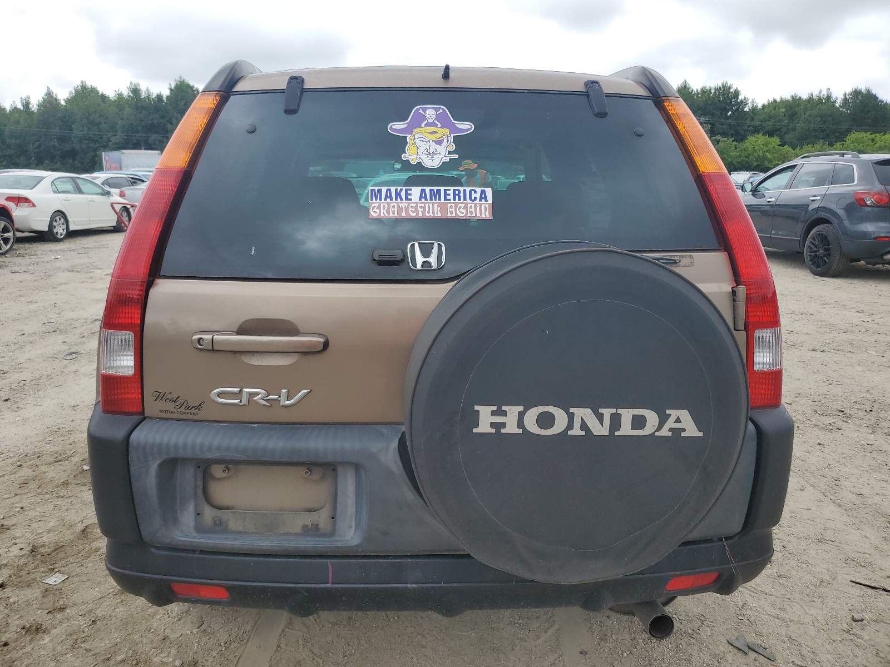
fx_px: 668
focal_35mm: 26
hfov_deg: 67.3
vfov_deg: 53.1
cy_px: 334
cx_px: 445
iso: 50
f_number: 1.5
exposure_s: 1/714
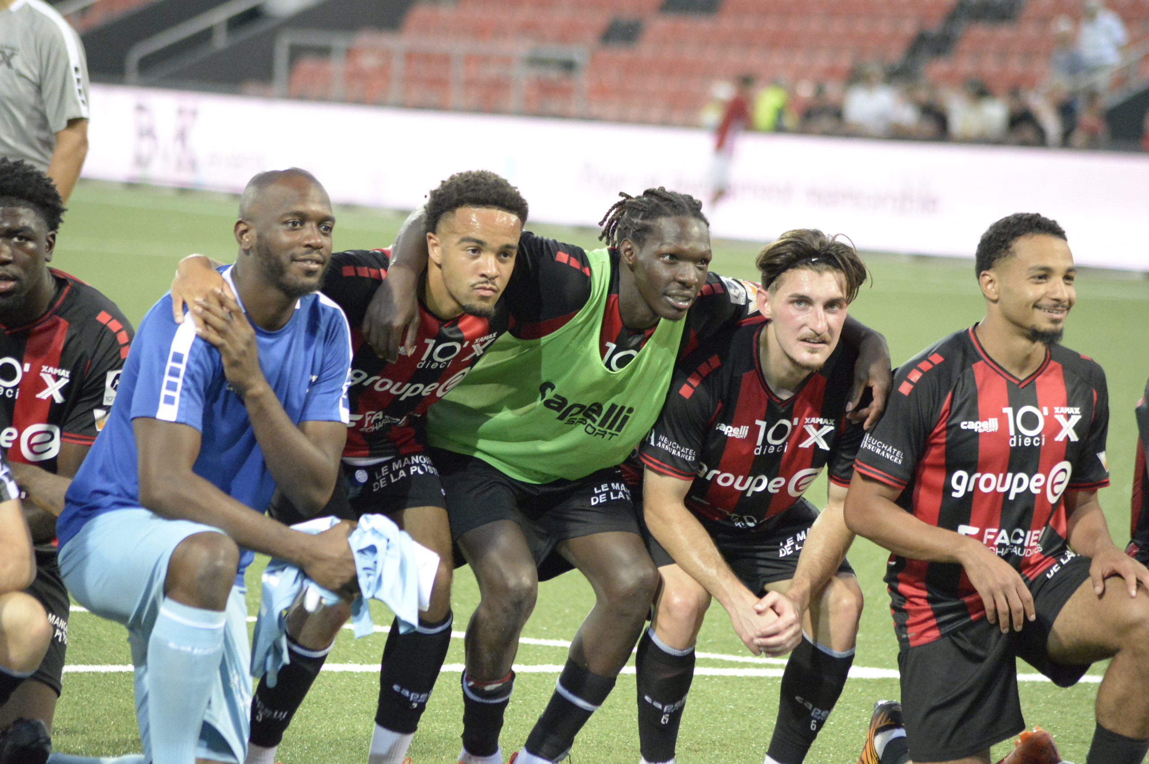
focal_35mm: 240
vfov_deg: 5.7
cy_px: 382
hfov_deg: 8.6
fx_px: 7652
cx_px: 574
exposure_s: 1/640
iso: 12800
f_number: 5.6
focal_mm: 240
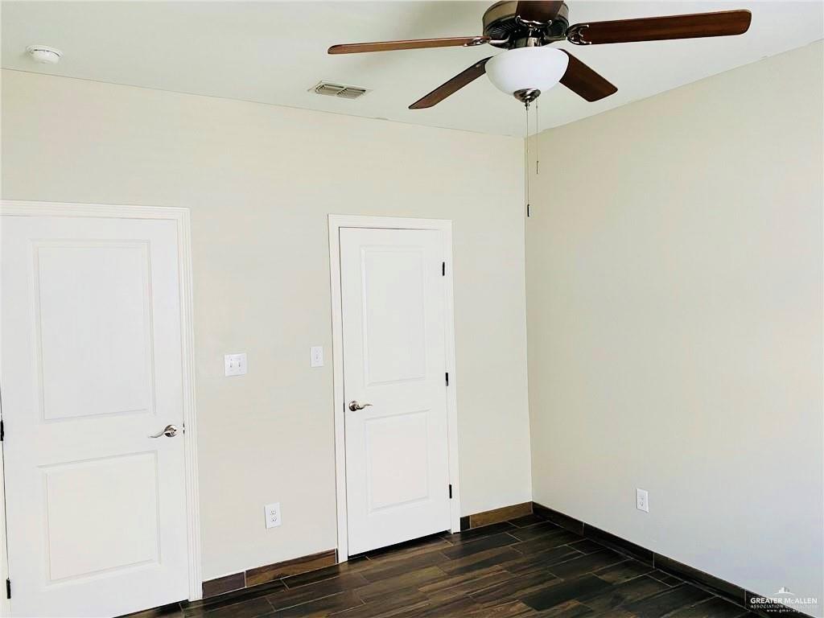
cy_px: 309
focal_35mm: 26
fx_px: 619
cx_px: 412
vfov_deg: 53.1
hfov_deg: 67.3
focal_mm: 4.25
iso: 200
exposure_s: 1/60
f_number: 1.8
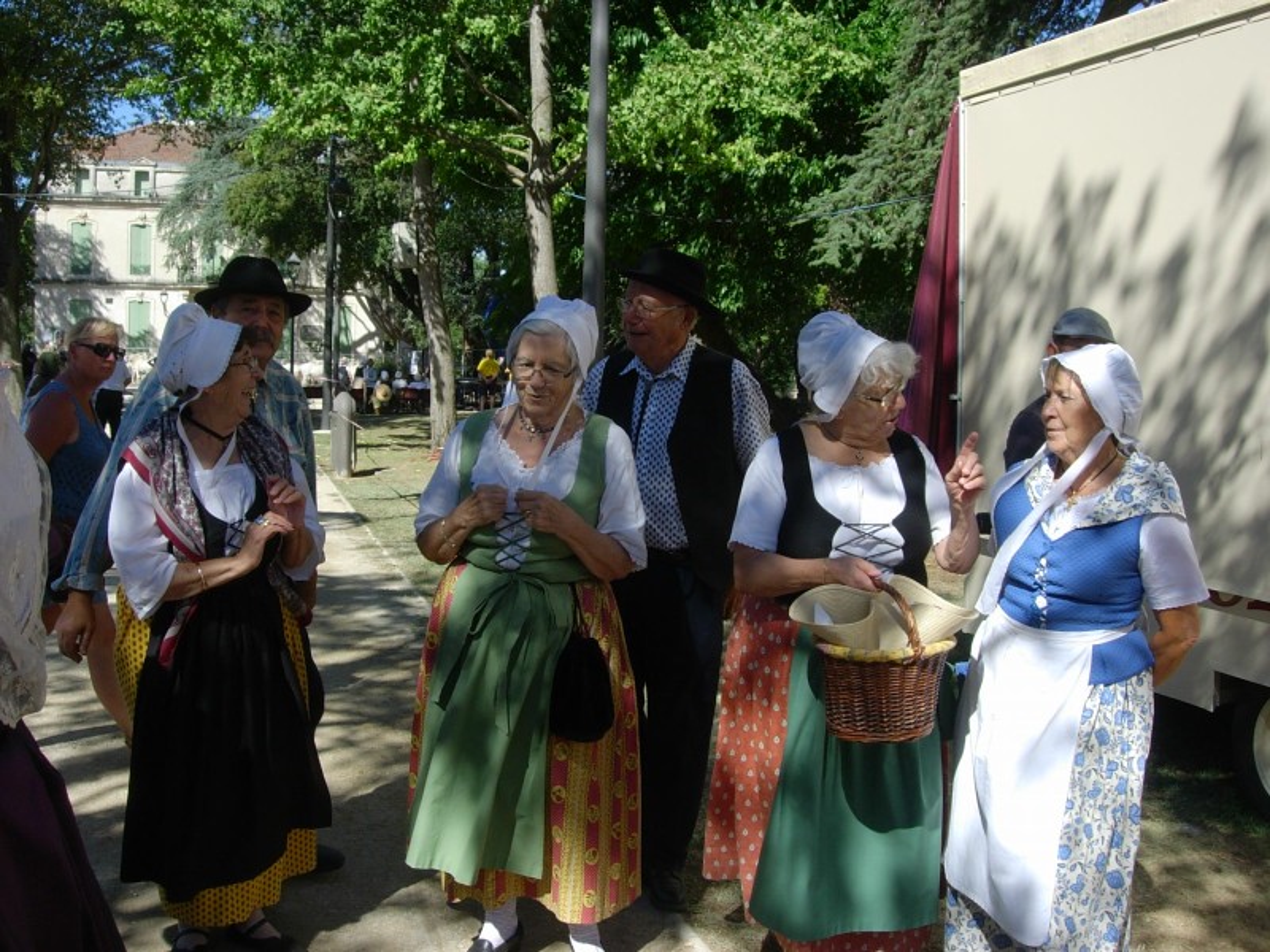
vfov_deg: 37.7
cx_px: 635
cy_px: 476
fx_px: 1394
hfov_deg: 49.0
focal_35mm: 38
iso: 64
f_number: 4.8
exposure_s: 1/443
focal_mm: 7.8
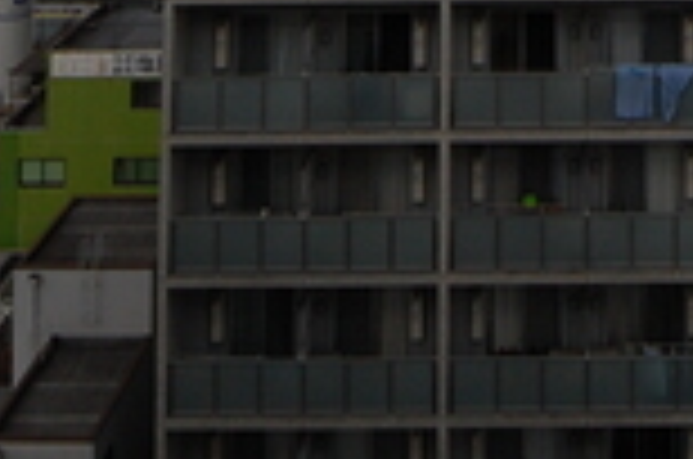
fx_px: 961
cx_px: 544
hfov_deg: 38.3
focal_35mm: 50
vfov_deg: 18.6
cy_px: -436
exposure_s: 1/160
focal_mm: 8
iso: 400
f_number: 9
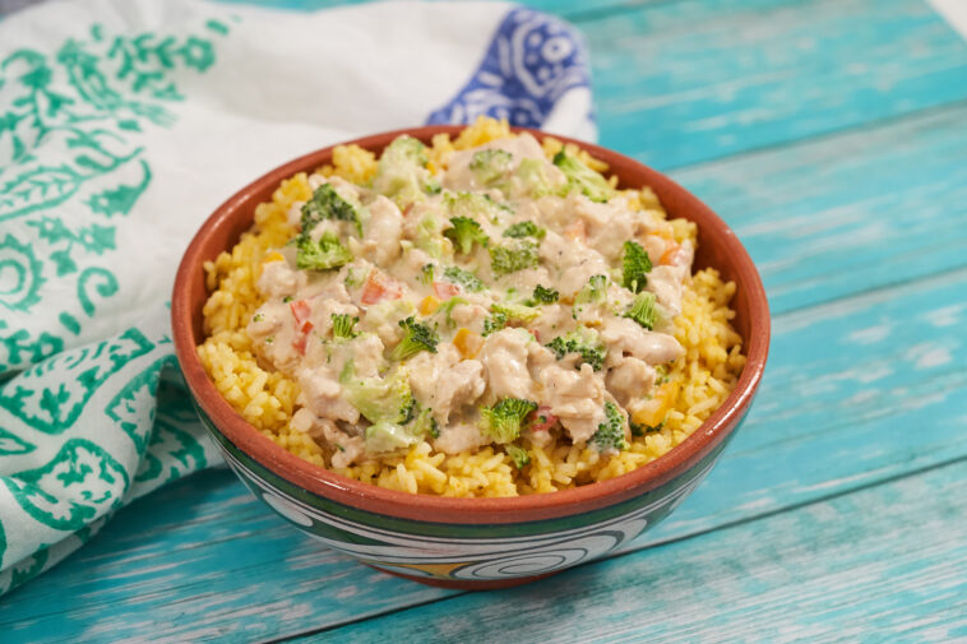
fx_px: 2417
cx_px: 484
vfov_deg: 15.2
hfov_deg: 22.6
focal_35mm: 90
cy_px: 322
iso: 1600
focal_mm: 90
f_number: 6.3
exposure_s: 1/400
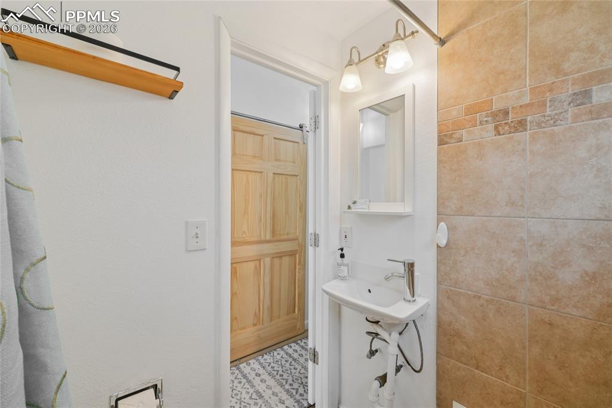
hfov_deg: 100.4
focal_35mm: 15
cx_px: 306
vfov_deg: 77.3
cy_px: 204
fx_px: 255
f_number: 8
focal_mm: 10
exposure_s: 1/20
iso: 800
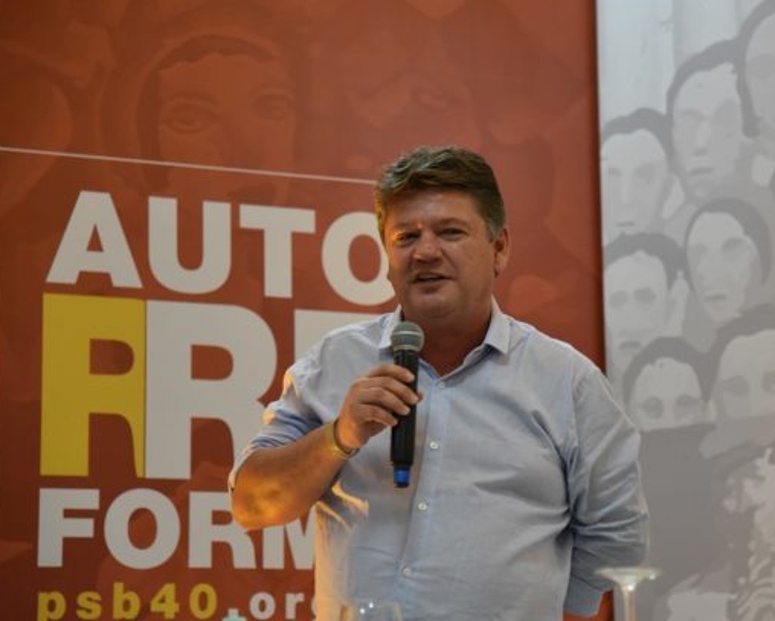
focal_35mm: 126
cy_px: 315
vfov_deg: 12.3
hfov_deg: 15.3
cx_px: 461
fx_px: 2892
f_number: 4
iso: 4500
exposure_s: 1/125
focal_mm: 98
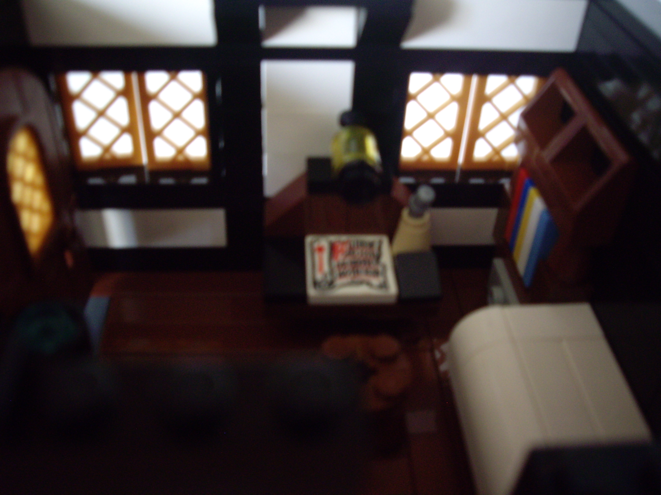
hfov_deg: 49.0
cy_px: 248
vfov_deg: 37.7
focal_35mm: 38
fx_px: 726
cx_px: 330
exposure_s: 1/4
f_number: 2.7
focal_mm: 6.2
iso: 200
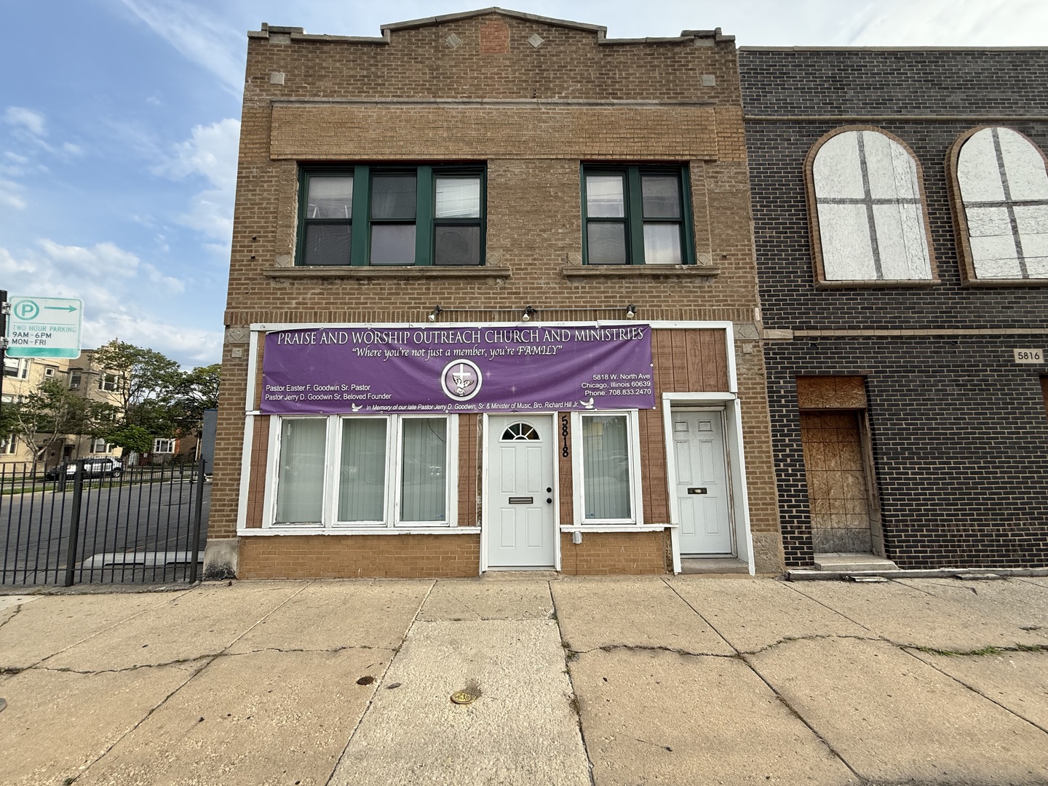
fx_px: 424
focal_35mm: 14
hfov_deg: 102.1
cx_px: 524
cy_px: 393
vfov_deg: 85.7
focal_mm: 2.22
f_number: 2.2
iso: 50
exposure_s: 1/1087
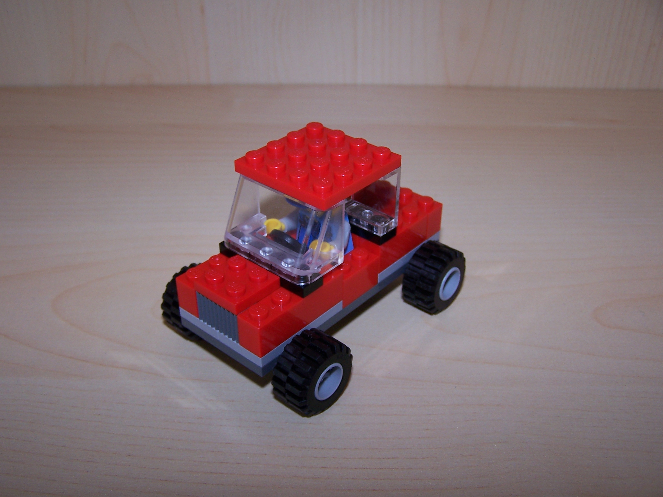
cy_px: 248
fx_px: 728
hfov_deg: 49.0
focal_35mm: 38
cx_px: 332
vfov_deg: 37.7
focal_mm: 6.3
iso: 80
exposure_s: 1/60
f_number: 2.8
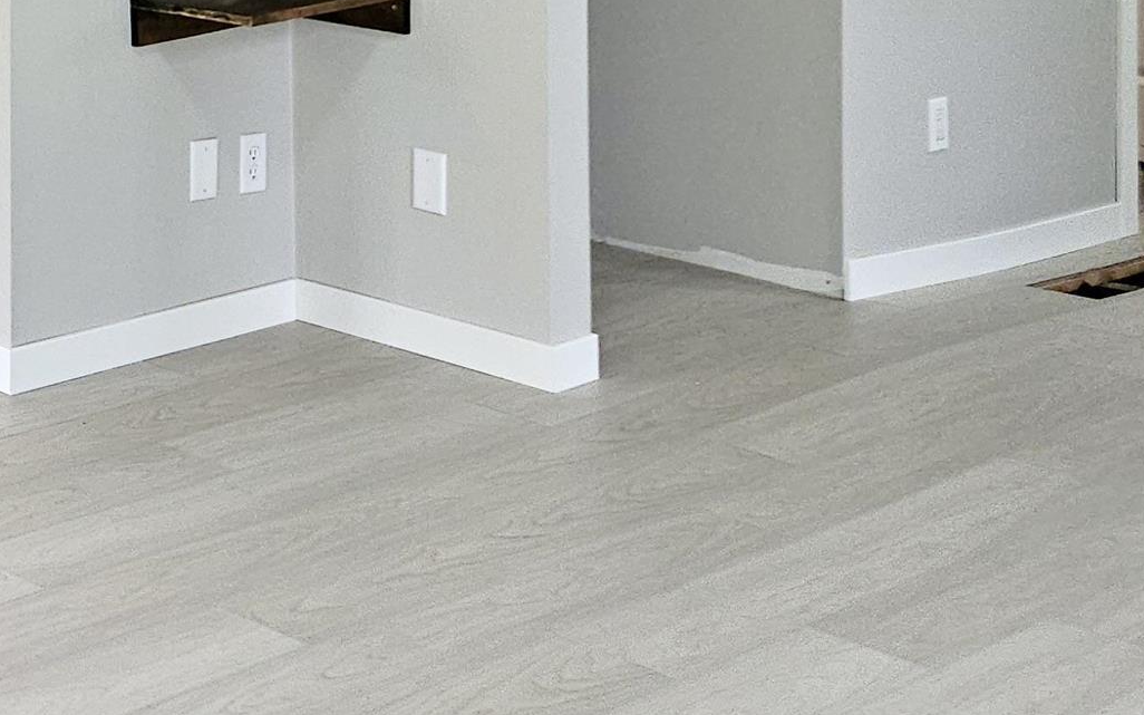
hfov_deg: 25.4
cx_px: -216
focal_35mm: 73
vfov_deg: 16.5
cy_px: -309
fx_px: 2276
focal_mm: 5.4
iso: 64
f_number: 1.8
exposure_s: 1/60
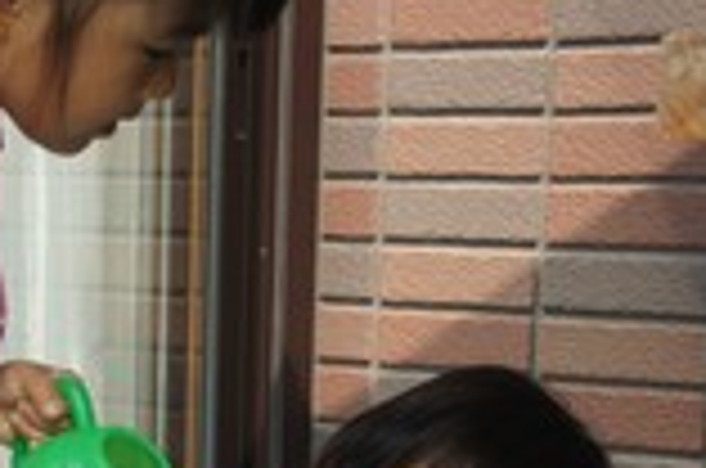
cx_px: 108
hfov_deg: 16.1
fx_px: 2471
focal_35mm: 126
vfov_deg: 10.6
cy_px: 558
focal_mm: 33
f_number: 8
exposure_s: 1/200
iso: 200
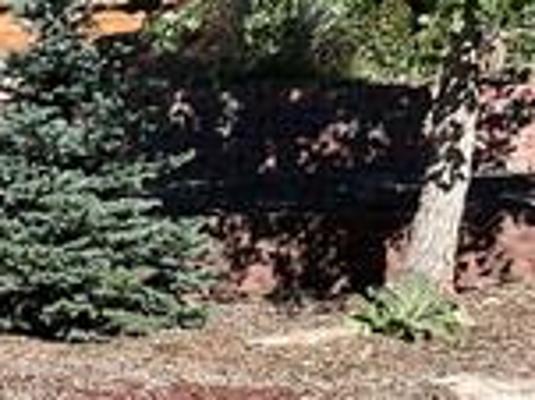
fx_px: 1899
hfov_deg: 15.1
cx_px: -202
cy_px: 370
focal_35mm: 123
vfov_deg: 11.9
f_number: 1.8
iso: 16
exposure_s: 1/1412
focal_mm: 3
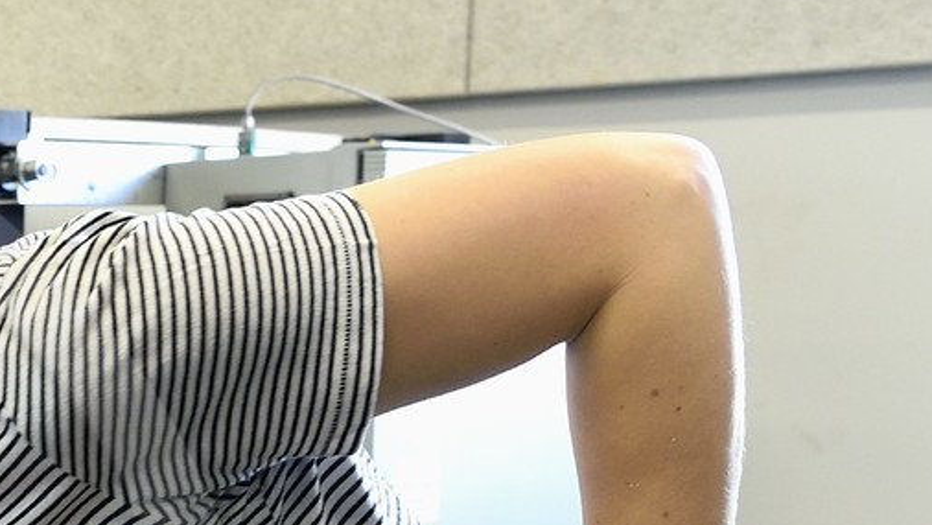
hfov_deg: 17.9
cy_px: 798
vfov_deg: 11.0
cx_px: -494
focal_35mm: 106
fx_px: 2620
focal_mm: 32
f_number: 7.1
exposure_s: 1/50
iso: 1600
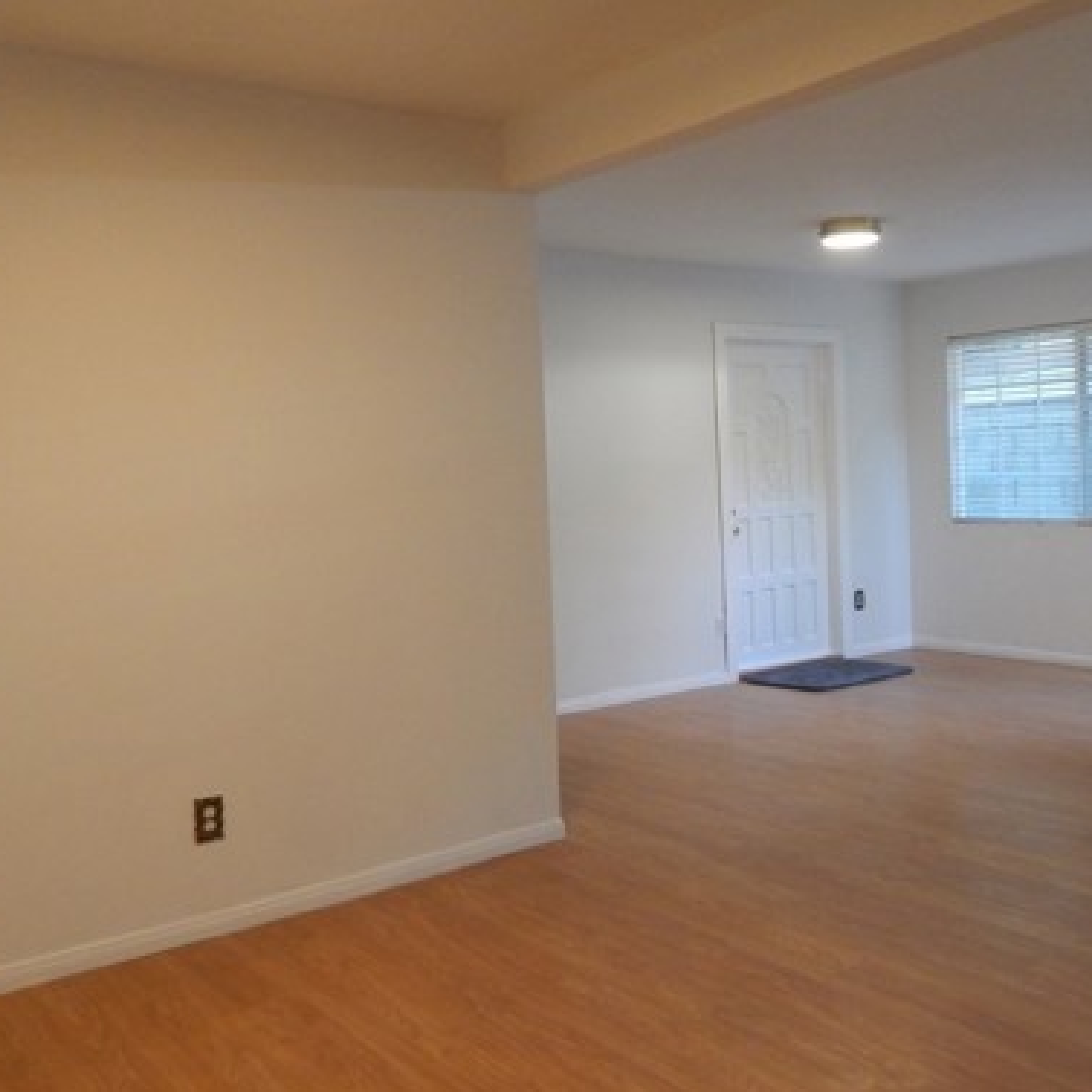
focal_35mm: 33
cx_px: 655
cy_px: 507
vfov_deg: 49.7
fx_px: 1178
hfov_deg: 49.4
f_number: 3
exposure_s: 1/30
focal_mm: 4
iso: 360
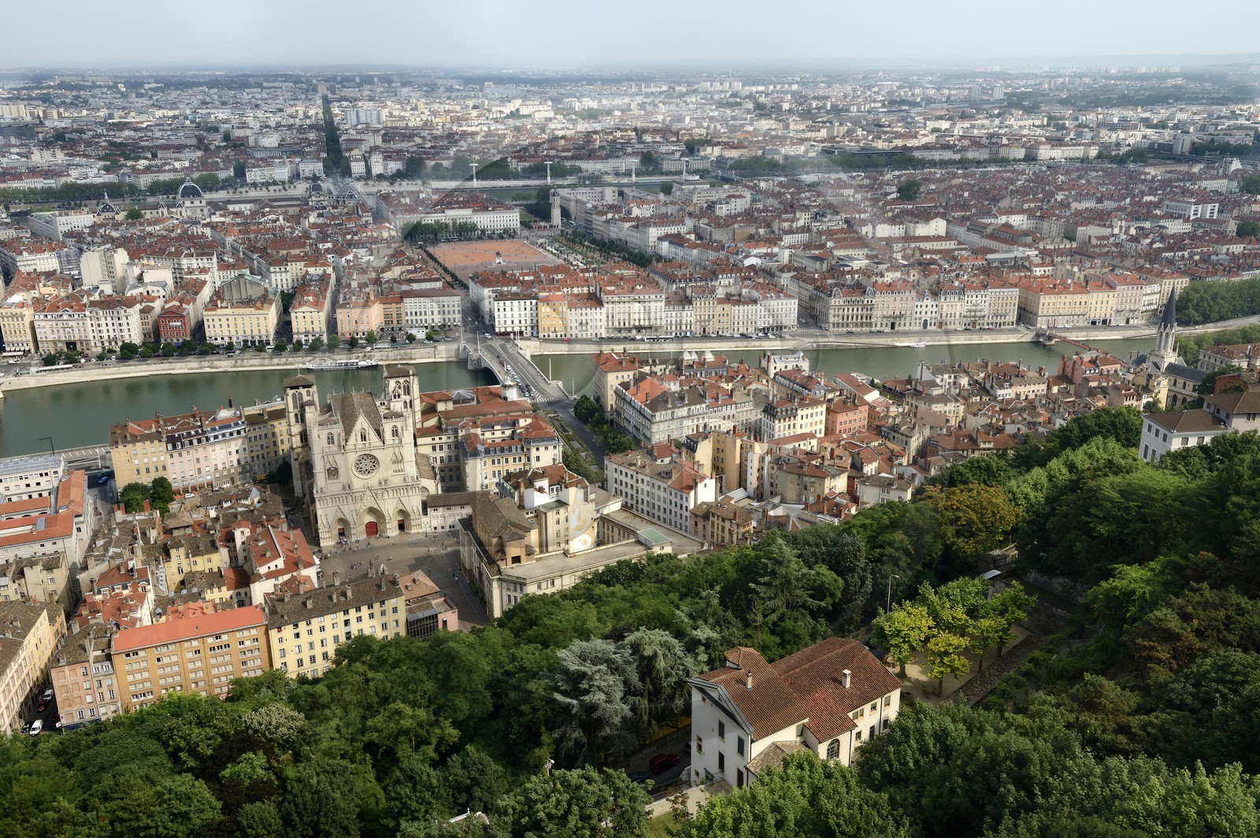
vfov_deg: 42.3
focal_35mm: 31
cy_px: 419
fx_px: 1084
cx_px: 630
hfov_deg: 60.3
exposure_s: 1/250
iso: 200
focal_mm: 31
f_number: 9
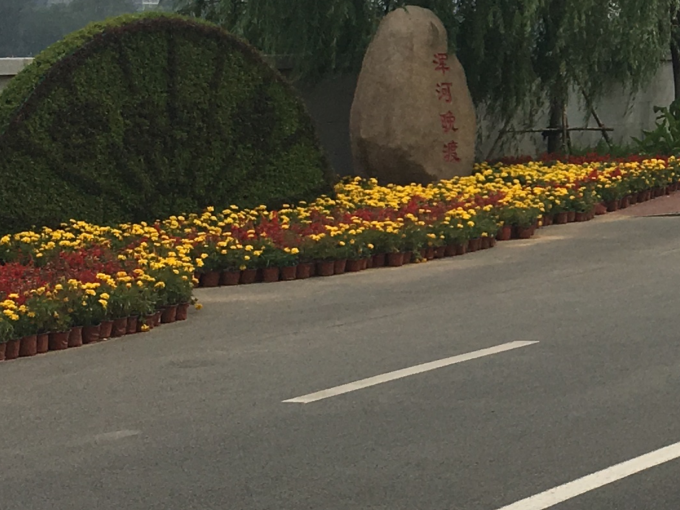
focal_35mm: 111
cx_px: 896
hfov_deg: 16.7
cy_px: 122
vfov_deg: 13.3
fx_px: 2181
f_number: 2.2
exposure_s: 1/2331
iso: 25
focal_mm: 4.15
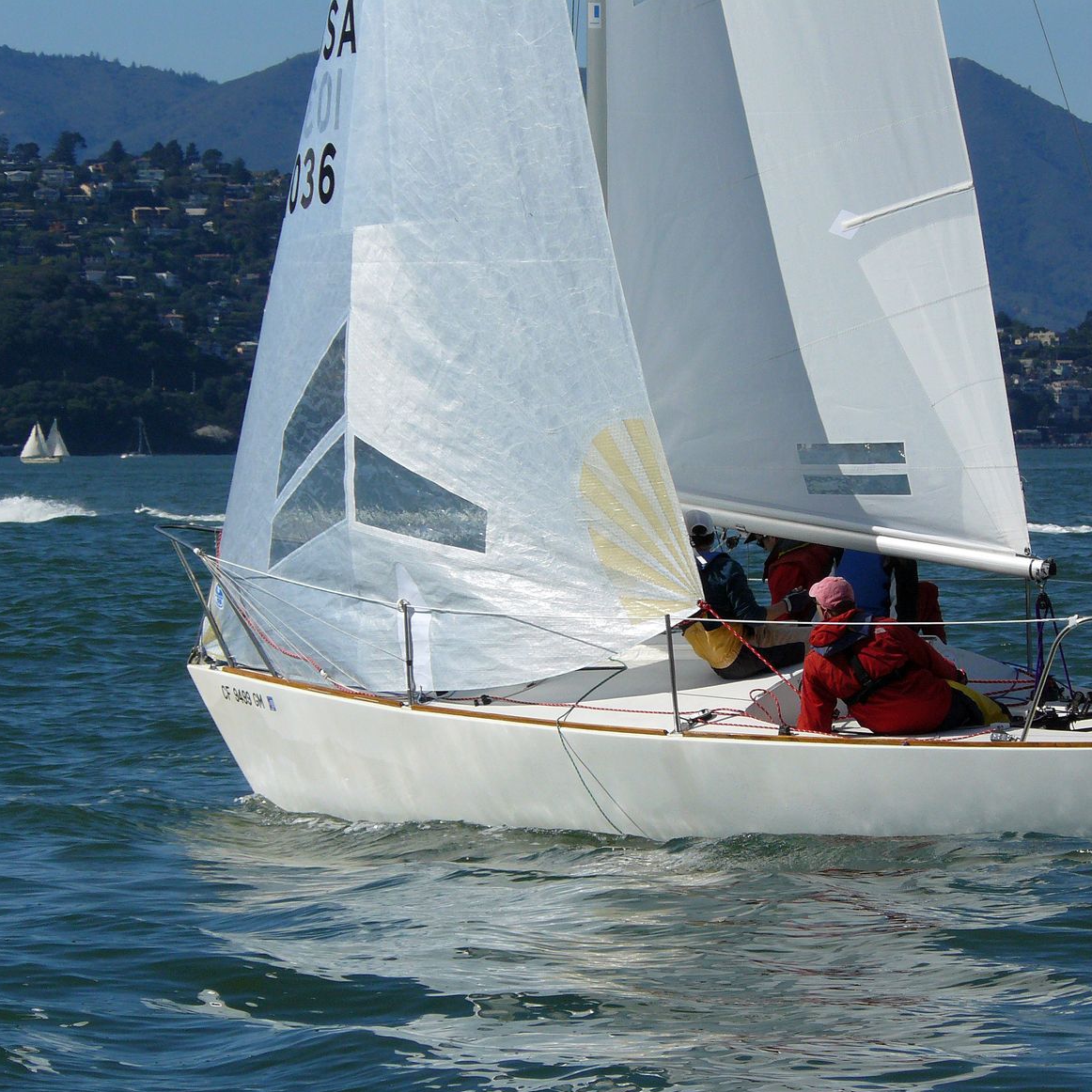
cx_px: 673
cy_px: 563
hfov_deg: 6.3
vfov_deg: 6.3
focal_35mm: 280
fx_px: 9993
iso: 100
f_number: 5.6
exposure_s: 1/1000
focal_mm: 38.3
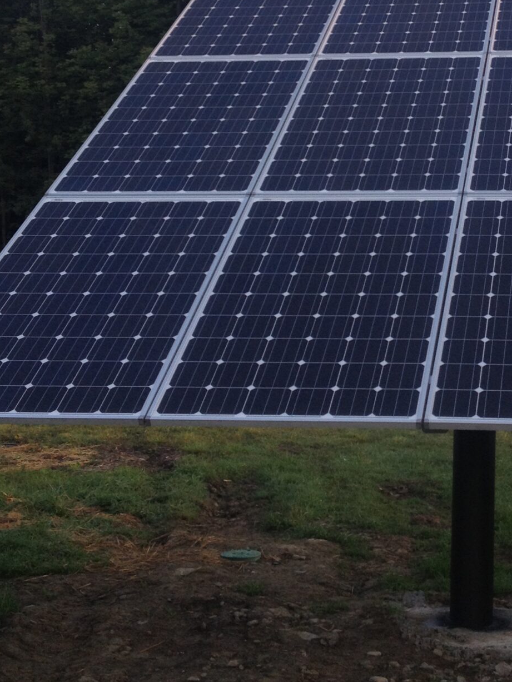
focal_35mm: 73
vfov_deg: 26.3
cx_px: 434
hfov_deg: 19.9
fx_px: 1439
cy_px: 167
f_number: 2.4
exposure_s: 1/176
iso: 50
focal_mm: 4.28
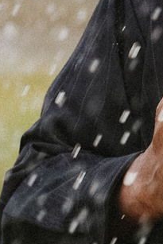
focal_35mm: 1965
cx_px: 366
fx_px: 13330
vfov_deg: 1.0
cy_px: -157
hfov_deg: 0.7
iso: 160
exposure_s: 1/800
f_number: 4
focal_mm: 175
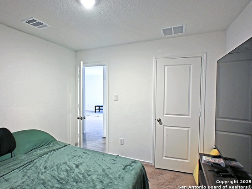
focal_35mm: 20
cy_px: 93
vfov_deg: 65.9
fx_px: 146
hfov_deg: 81.2
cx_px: 107
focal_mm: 12
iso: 450
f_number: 3.5
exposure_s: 1/20
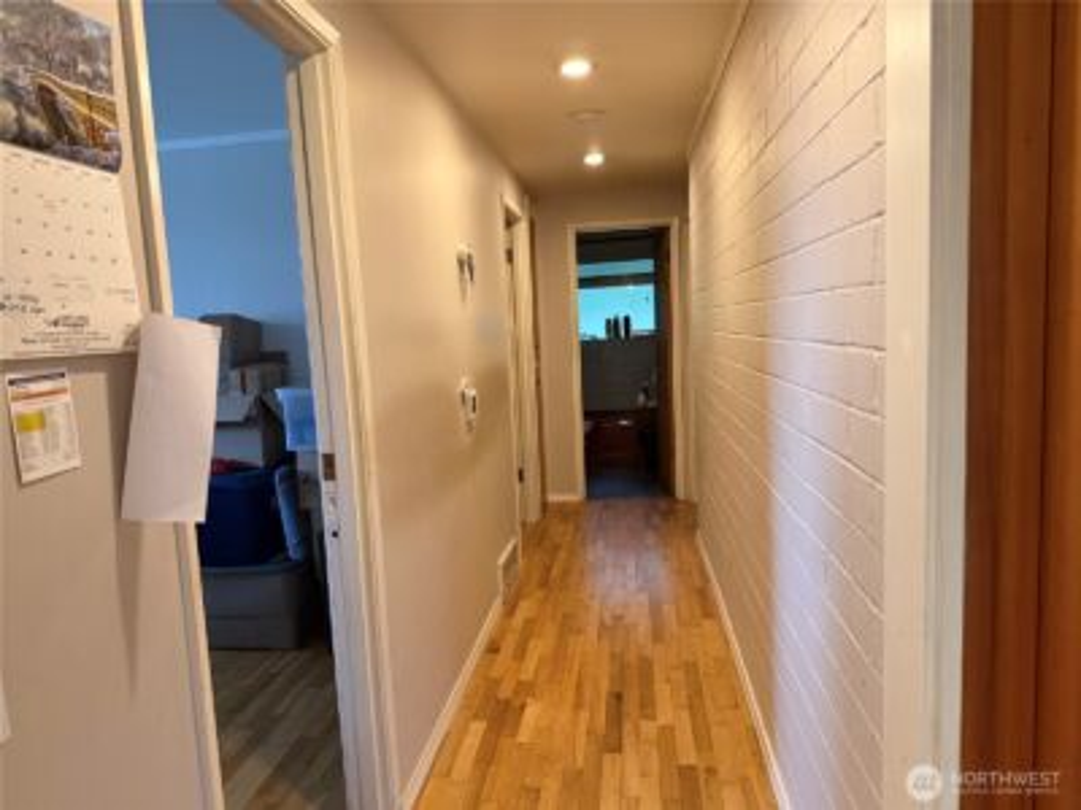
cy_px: 405
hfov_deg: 71.6
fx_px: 749
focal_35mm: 24
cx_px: 540
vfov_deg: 56.8
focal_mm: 6.76
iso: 400
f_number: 1.78
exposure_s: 1/60
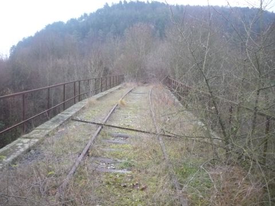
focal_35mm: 32
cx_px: 138
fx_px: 254
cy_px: 103
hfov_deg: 56.8
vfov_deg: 44.2
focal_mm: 5.2
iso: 400
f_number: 3.3
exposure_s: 1/125
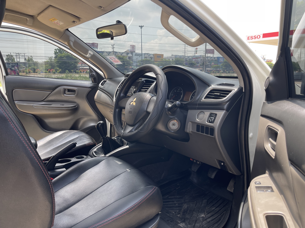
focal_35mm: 26
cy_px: 114
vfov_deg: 53.1
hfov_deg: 67.3
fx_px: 229
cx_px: 152
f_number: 1.6
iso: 32
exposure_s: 1/331
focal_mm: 5.1
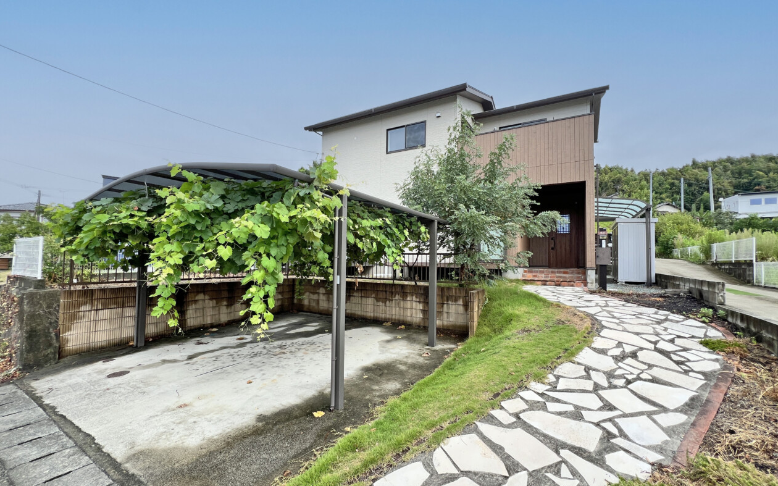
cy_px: 247
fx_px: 297
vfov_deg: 78.6
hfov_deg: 105.3
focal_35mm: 14
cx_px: 395
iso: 32
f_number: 1.8
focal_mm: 1.57
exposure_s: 1/699
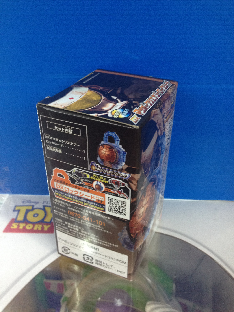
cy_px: 156
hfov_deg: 40.7
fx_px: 315
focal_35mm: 35
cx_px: 117
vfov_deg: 52.6
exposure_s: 1/20
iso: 125
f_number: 2.4
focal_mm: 4.28
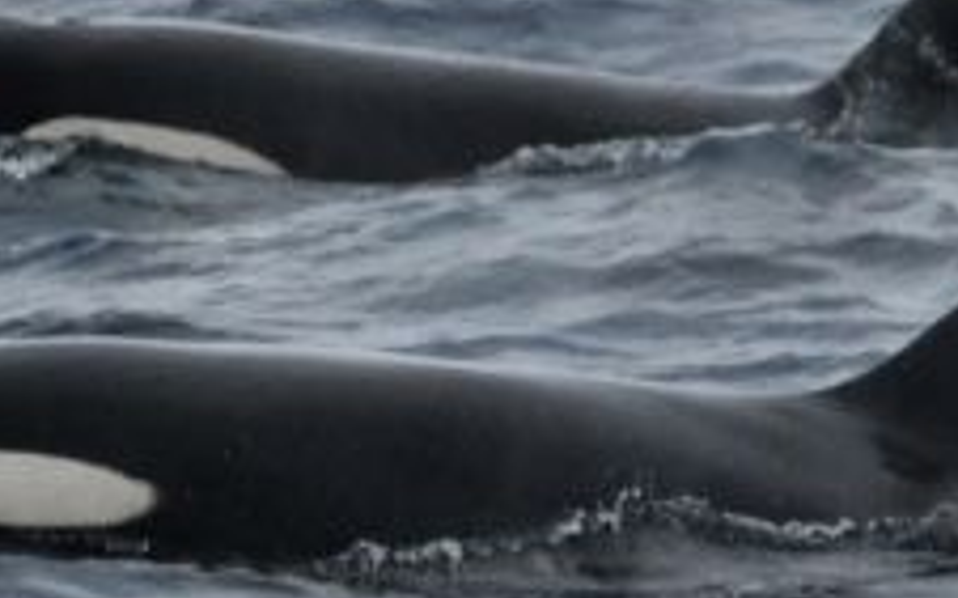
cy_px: 189
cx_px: 1140
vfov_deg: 0.6
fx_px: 56419
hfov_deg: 1.0
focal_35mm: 2162
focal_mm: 600
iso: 1800
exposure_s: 1/8000
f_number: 6.3
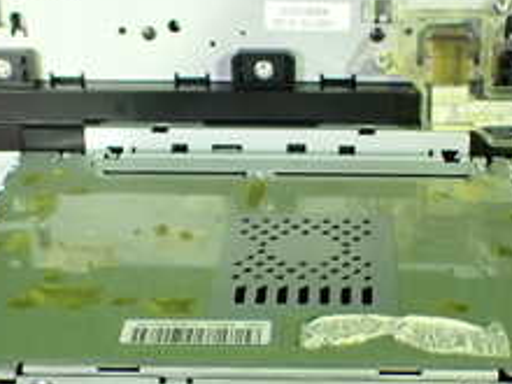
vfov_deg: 18.0
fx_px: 1213
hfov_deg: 23.8
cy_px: 244
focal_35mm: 82
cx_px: 296
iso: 800
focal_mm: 5.4
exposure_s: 1/30
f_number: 2.3
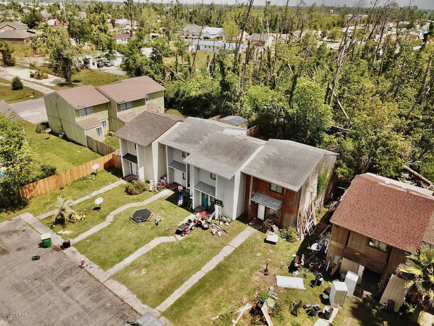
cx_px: 217
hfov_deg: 67.3
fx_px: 326
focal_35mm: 26
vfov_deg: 53.1
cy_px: 163
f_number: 2.2
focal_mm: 4.73
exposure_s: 1/1143
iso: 100
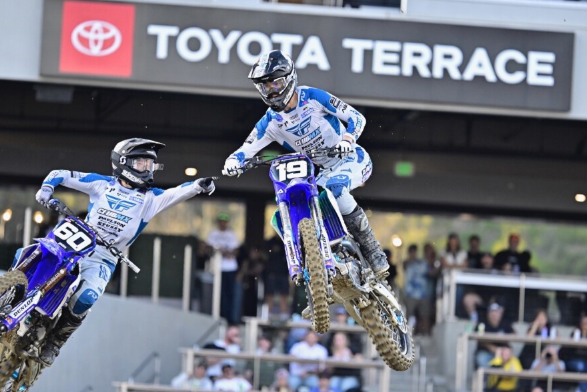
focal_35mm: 341
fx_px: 5561
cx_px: 256
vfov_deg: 4.0
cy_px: 219
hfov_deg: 6.0
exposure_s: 1/1000
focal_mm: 300
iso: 1400
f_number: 4
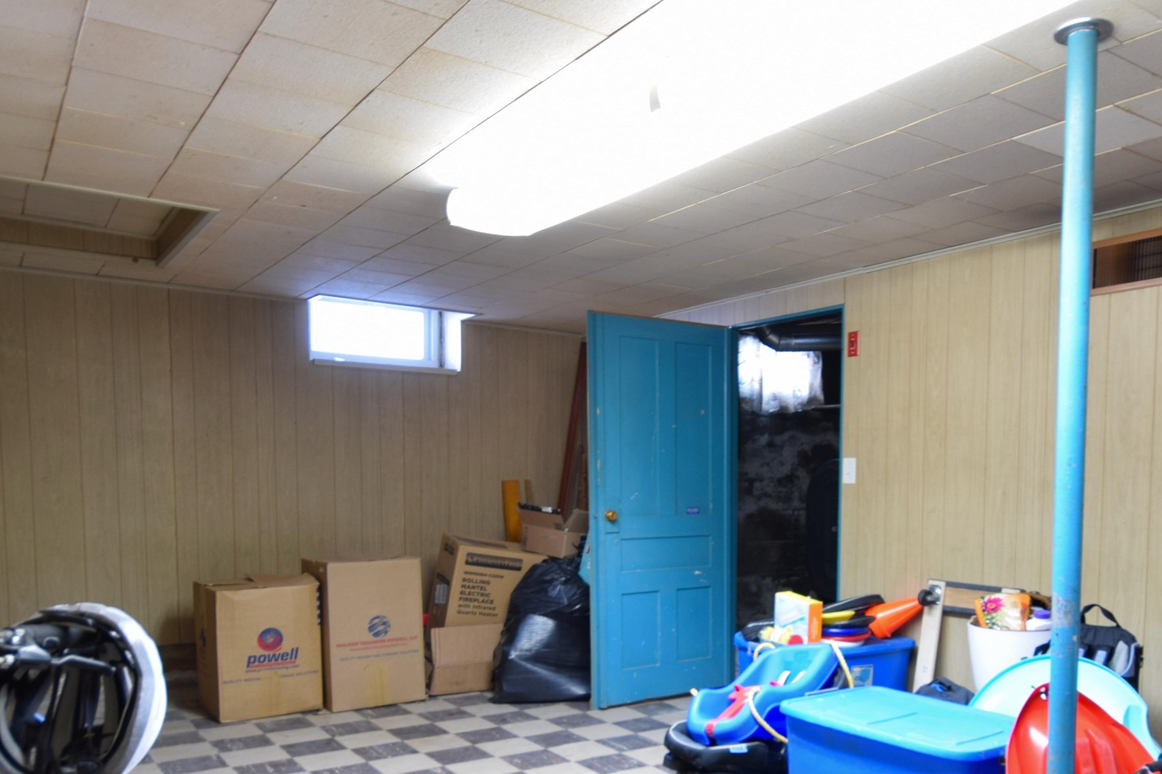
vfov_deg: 48.1
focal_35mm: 26
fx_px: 839
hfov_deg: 68.7
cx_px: 698
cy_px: 559
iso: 200
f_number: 6.3
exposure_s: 1/1.6
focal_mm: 10
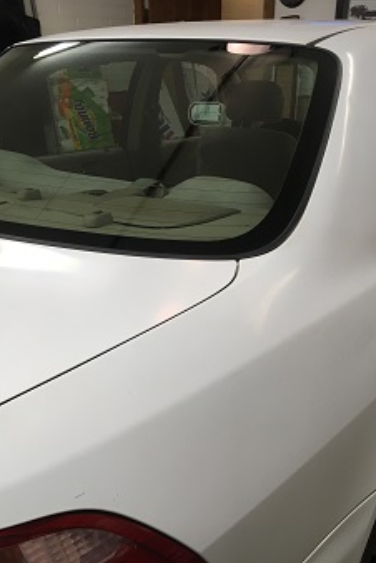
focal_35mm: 41
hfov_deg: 32.7
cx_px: 190
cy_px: 279
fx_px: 641
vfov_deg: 47.4
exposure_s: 1/40
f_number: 2.2
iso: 25
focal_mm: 4.15
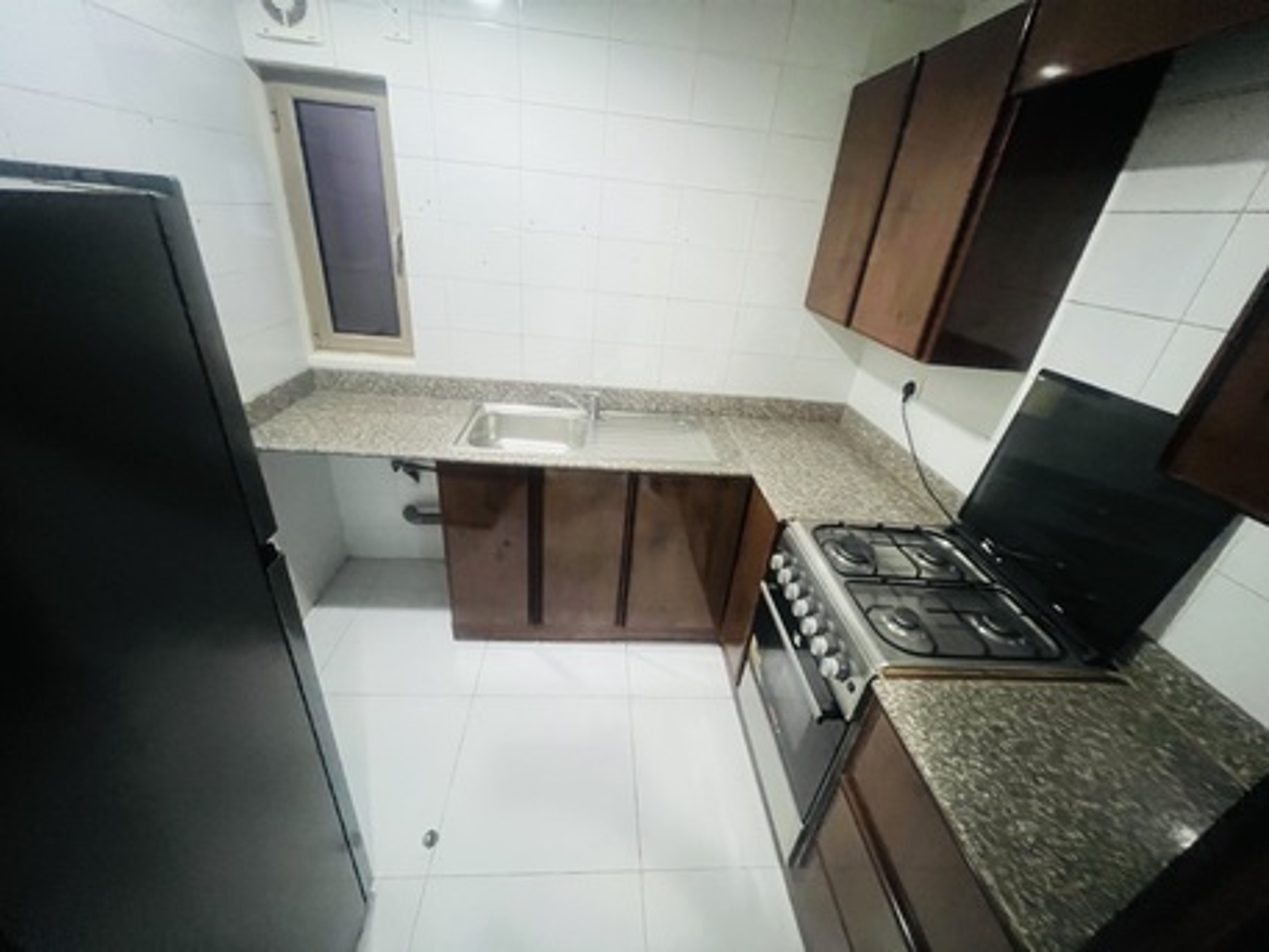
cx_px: 634
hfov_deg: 106.2
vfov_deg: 89.9
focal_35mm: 13
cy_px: 476
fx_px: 477
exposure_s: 1/50
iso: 1000
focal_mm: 1.57
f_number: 1.8
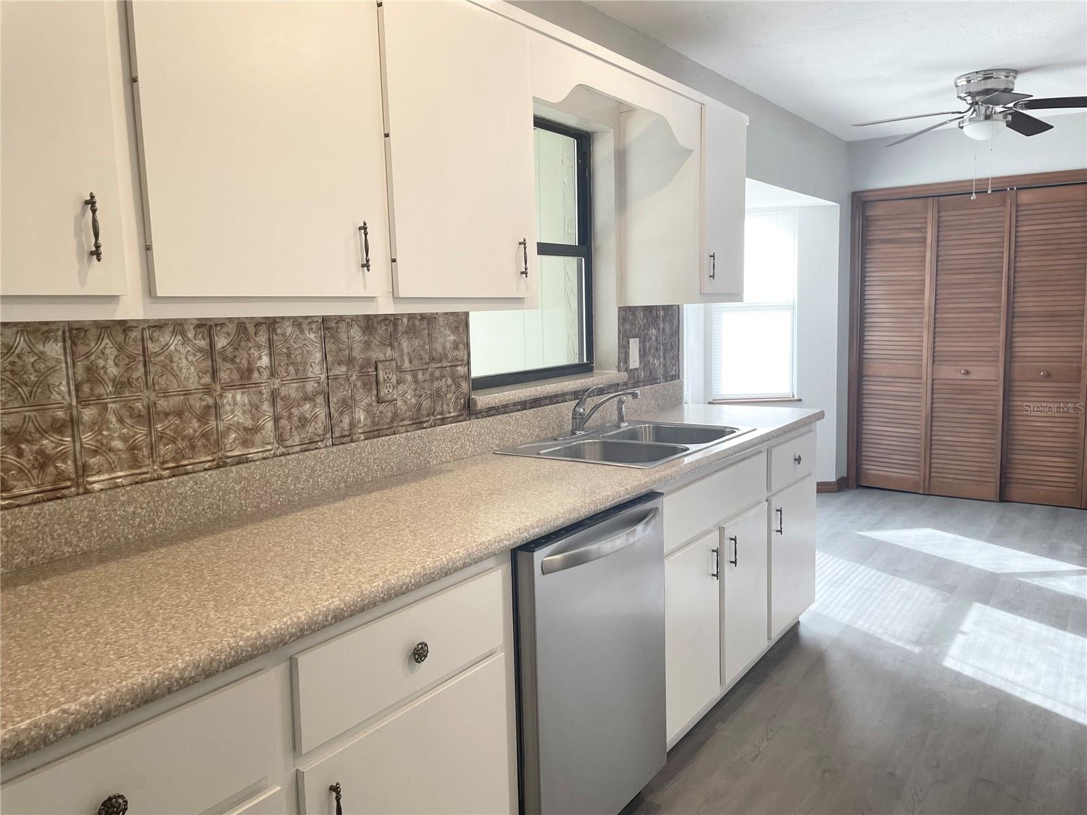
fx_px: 816
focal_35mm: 26
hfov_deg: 67.3
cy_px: 408
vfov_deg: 53.1
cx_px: 544
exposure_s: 1/120
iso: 80
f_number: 1.6
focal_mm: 4.2
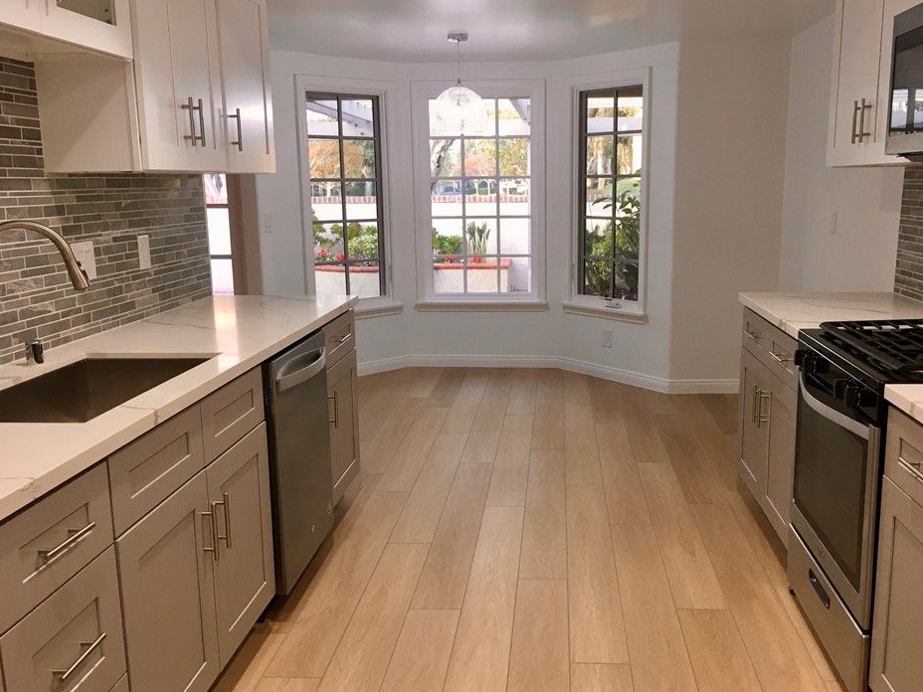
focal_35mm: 32
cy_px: 346
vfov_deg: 44.2
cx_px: 506
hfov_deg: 56.7
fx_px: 853
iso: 40
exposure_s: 1/30
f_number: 2.2
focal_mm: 4.15
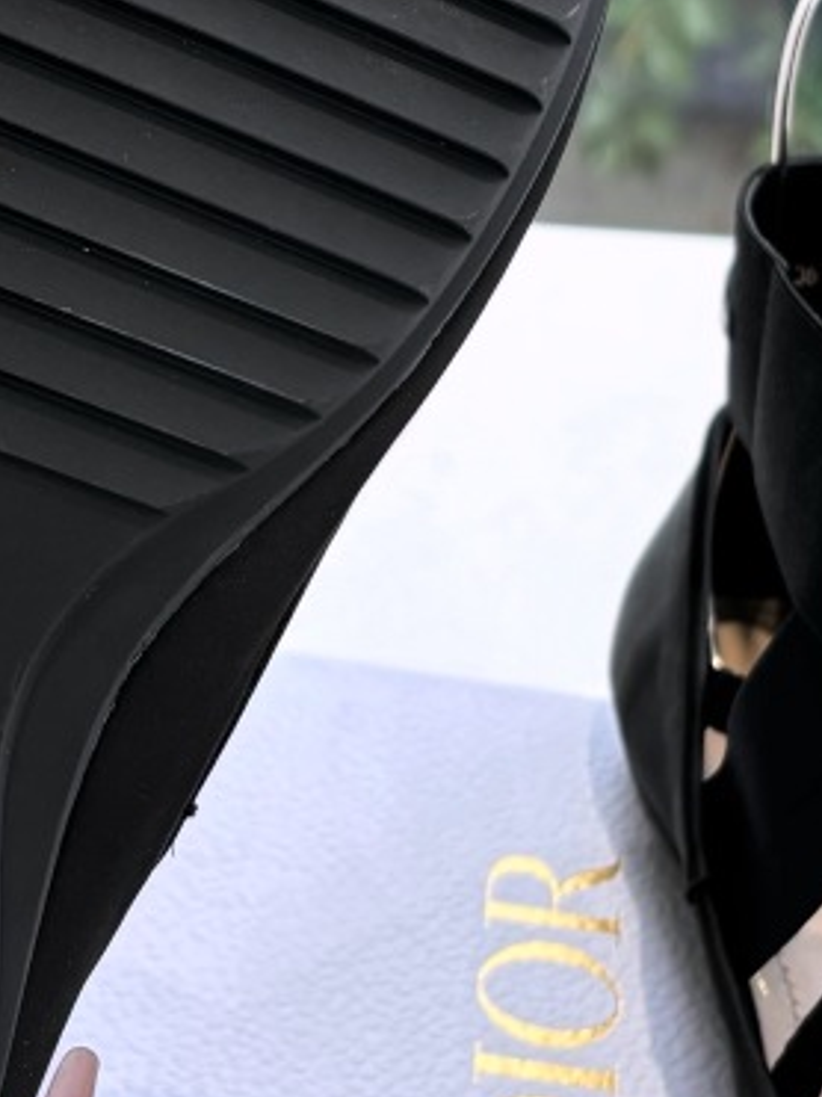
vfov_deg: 19.5
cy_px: 517
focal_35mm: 101
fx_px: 3200
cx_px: 358
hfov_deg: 14.6
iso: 50
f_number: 1.6
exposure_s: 1/222
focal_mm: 5.96
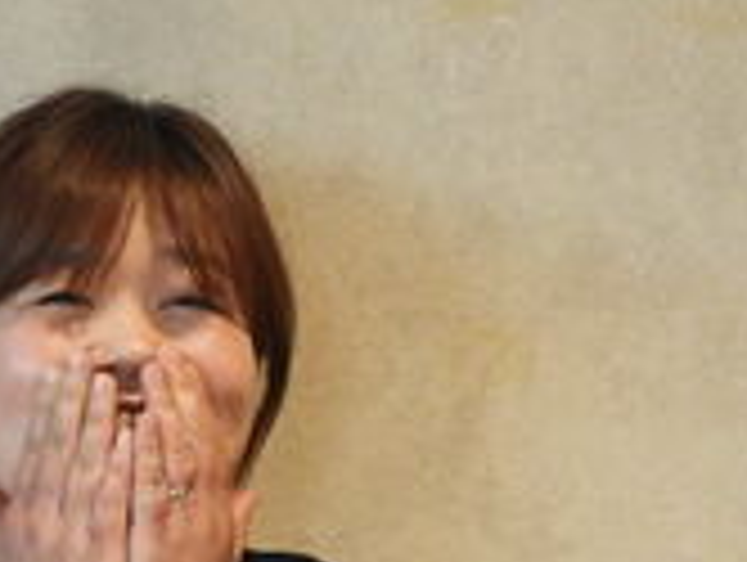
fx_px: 8191
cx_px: -396
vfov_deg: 3.9
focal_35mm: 379
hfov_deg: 5.2
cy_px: 423
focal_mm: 18.8
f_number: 4.8
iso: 360
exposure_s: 1/60
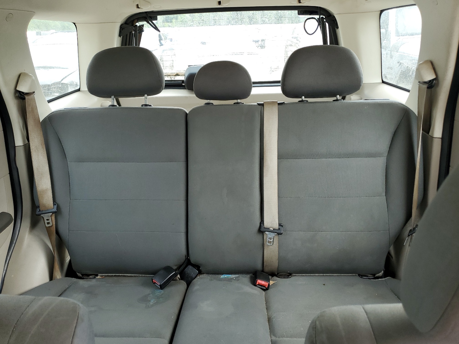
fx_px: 345
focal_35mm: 26
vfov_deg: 53.1
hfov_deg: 67.3
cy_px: 172
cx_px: 230
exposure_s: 1/128
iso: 50
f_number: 1.5
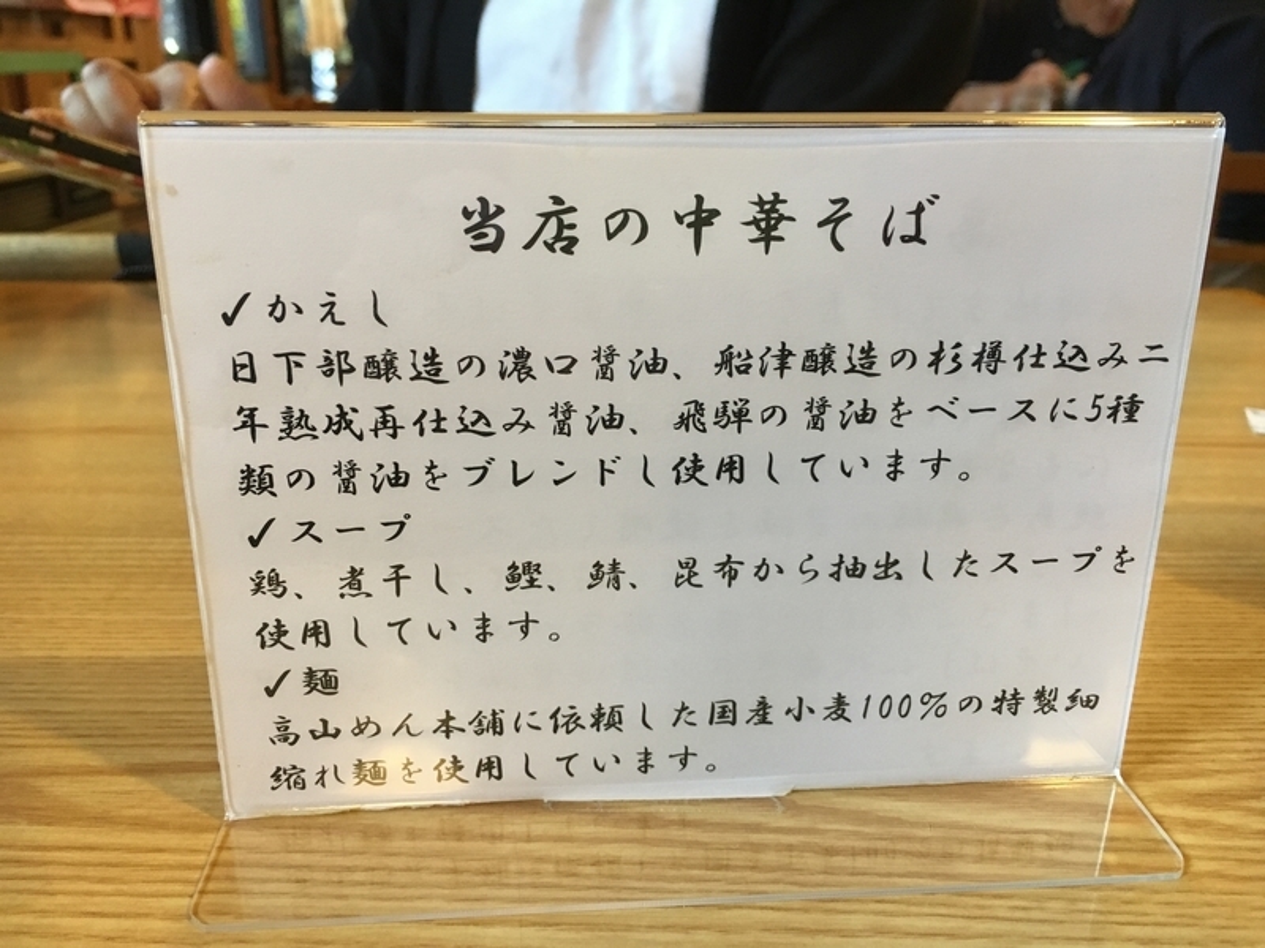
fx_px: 1060
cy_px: 474
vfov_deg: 48.2
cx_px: 632
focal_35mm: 29
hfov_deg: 61.7
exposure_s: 1/30
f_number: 2.2
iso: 160
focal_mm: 4.15
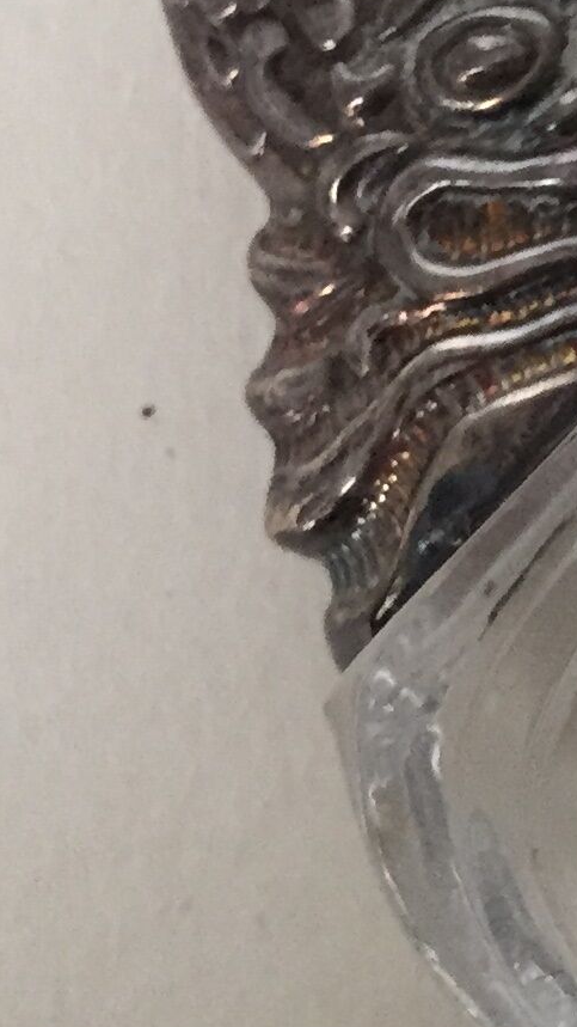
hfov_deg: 9.3
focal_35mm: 120
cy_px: -81
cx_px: 1278
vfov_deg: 17.3
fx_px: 3265
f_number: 2.2
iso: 160
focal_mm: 4.15
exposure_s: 1/30
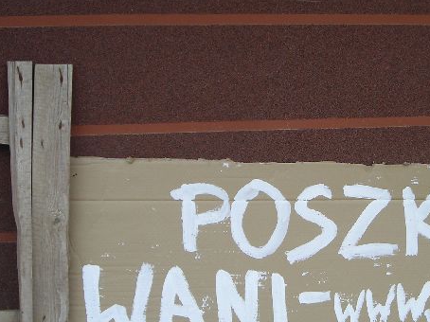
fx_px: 832
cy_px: 152
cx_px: 297
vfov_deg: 21.9
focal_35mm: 67
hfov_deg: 28.7
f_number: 3.2
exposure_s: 1/37.3
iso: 50
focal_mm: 6.3
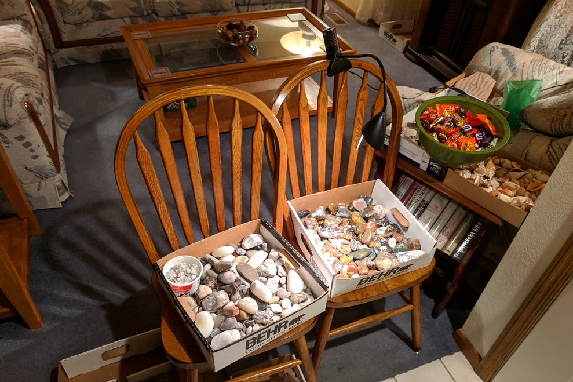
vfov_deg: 46.2
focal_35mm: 28
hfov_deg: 65.5
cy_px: 222
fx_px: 446
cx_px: 285
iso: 494
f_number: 2
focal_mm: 4.67
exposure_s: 1/40
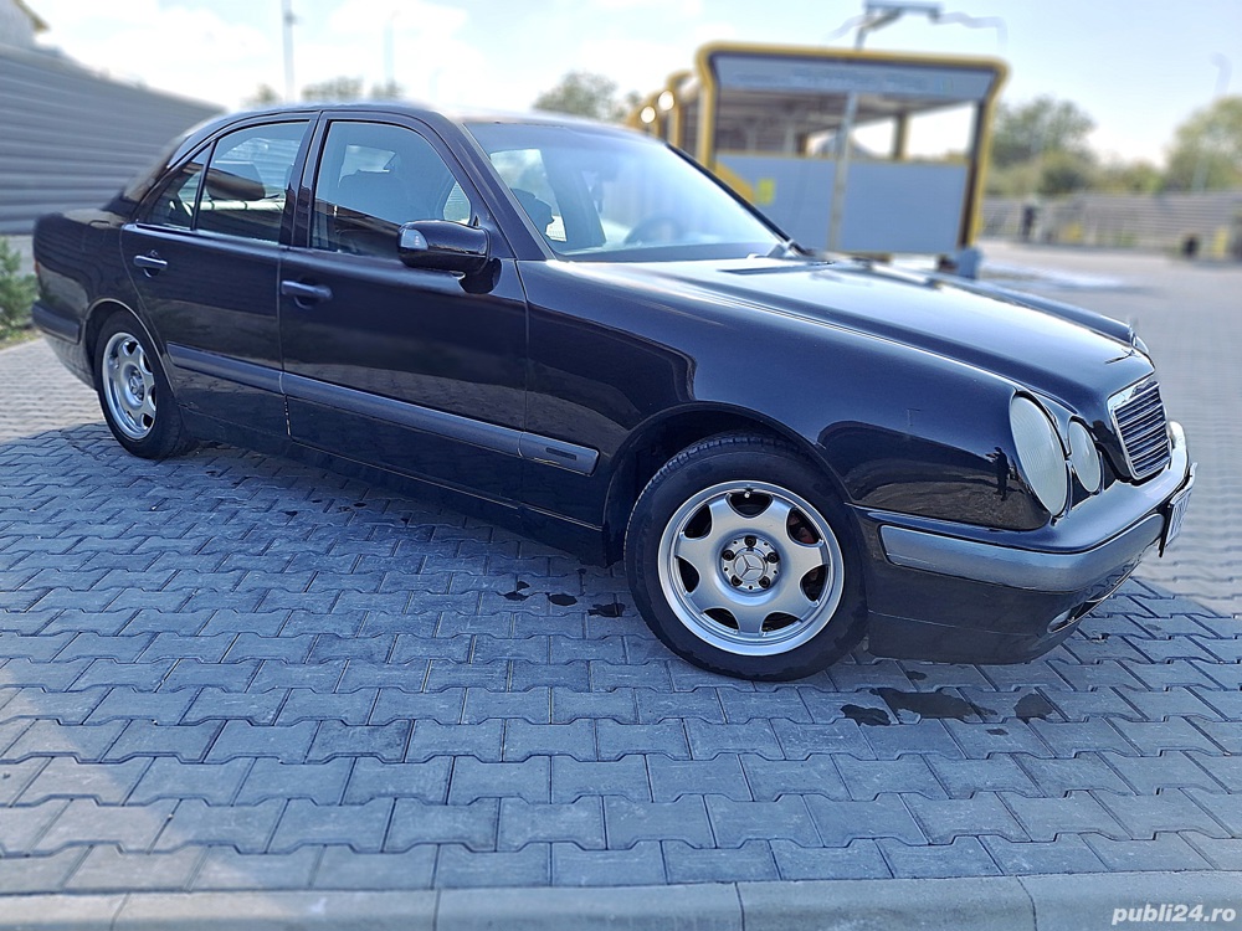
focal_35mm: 25
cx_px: 621
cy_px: 466
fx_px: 897
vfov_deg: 54.9
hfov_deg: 69.4
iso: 32
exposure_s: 1/714
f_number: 1.8
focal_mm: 4.69
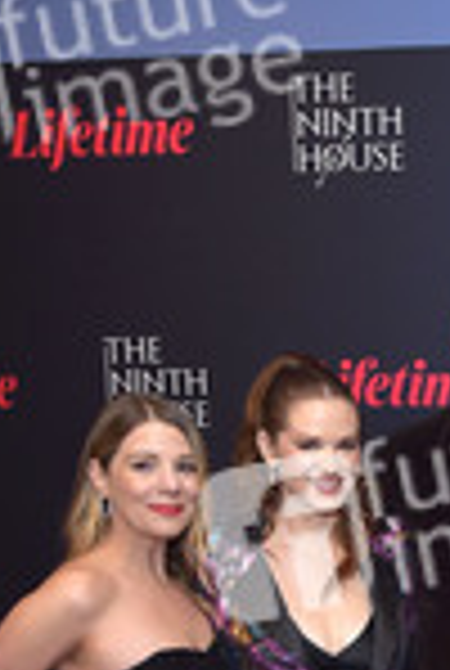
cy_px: 742
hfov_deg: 17.3
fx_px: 1400
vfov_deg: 25.0
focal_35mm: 75
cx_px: 565
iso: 1600
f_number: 6.3
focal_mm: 28
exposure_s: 1/250
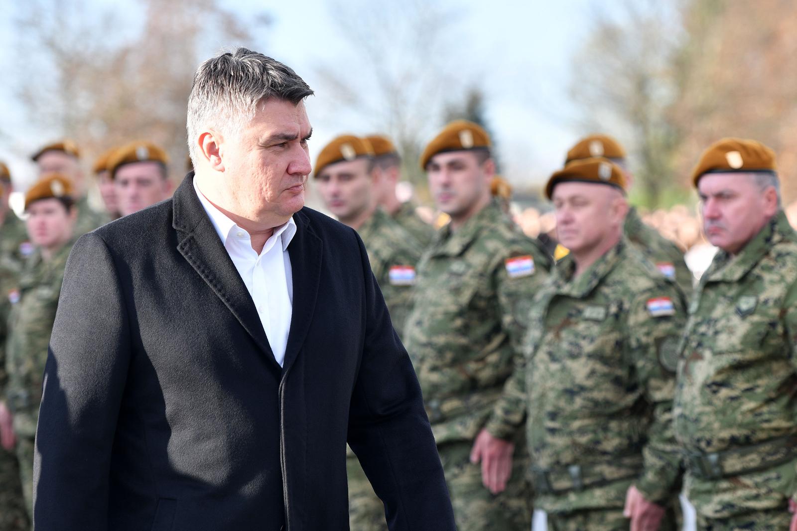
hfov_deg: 17.1
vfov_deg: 11.4
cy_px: 266
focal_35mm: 120
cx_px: 398
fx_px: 2656
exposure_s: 1/800
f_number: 5
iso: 200
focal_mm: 120
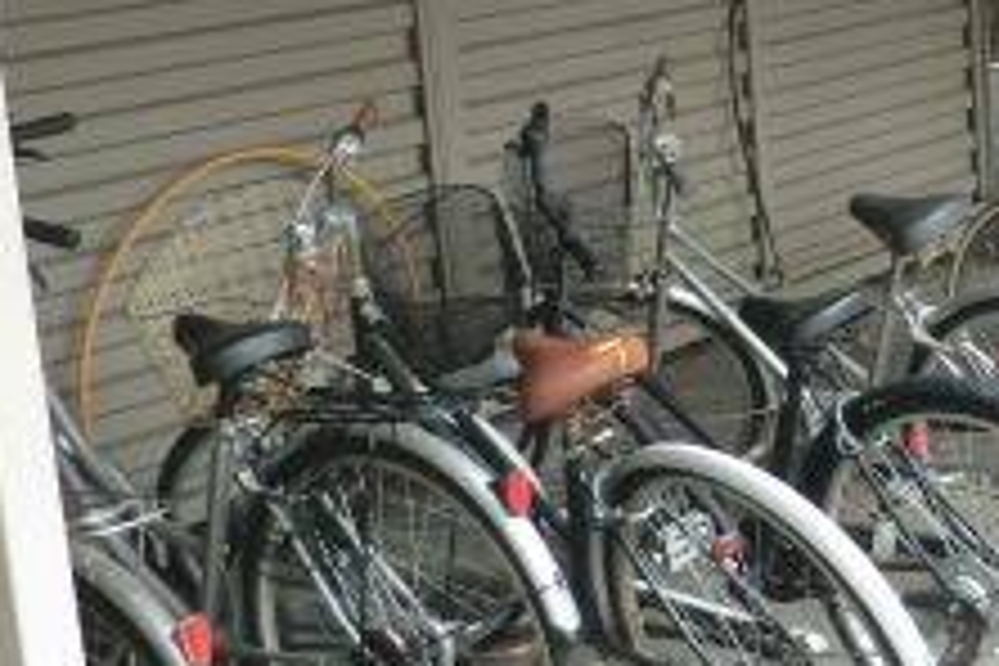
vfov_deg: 18.9
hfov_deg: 27.6
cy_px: 252
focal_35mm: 72
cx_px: 783
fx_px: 1998
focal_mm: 4.3
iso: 80
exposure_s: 1/60
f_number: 3.2
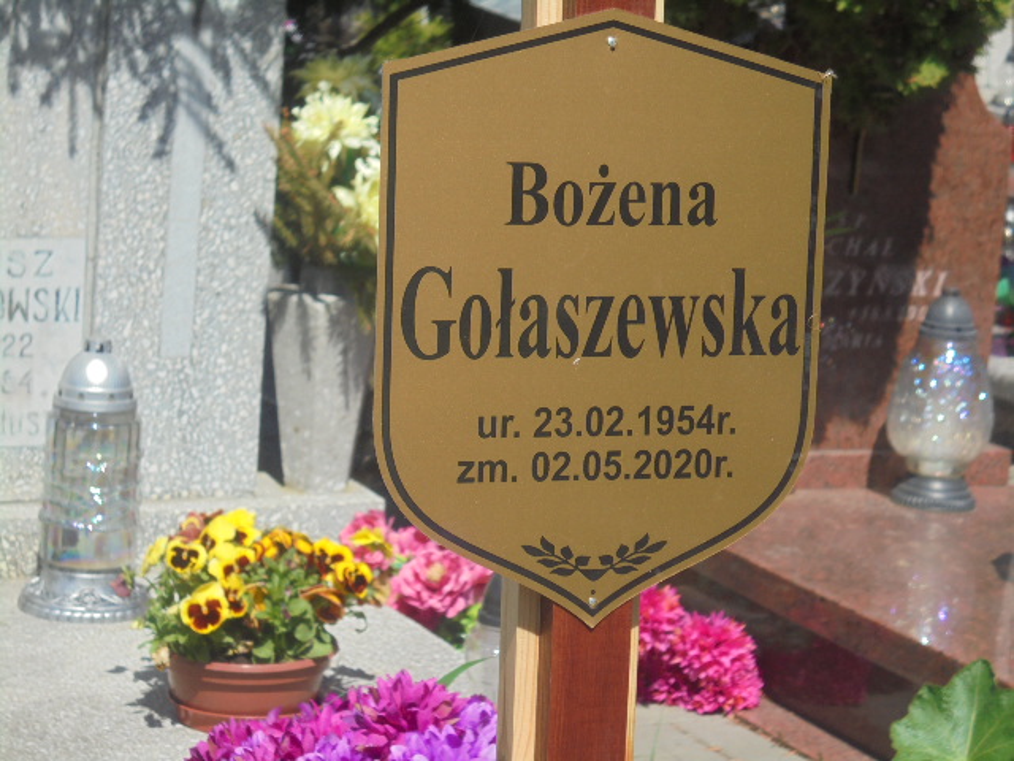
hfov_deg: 18.4
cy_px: 380
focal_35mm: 107
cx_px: 507
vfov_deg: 13.8
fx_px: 3134
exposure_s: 1/500
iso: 100
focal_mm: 19.2
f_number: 5.1
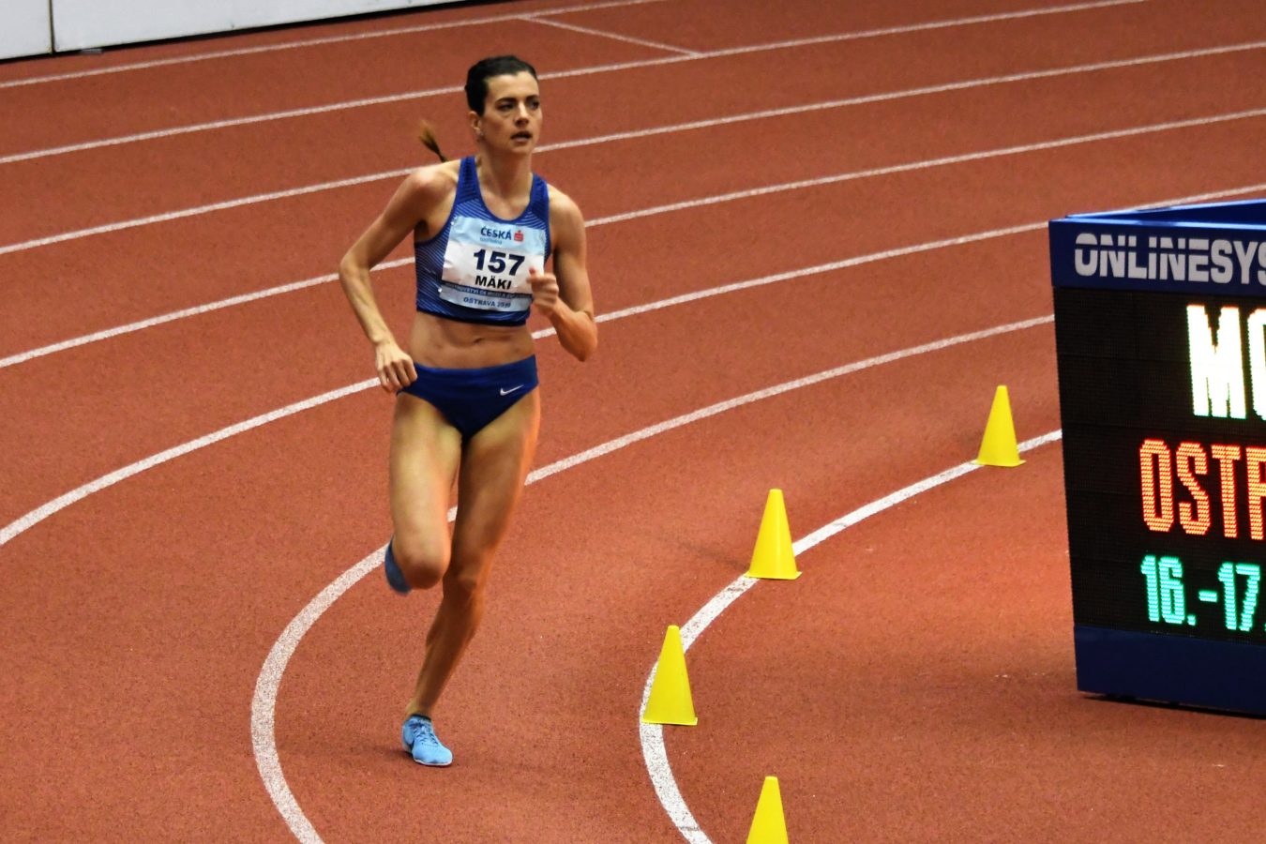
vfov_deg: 7.5
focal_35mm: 183
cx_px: 633
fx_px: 6435
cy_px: 422
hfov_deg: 11.2
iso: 3200
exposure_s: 1/250
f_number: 5.6
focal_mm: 122
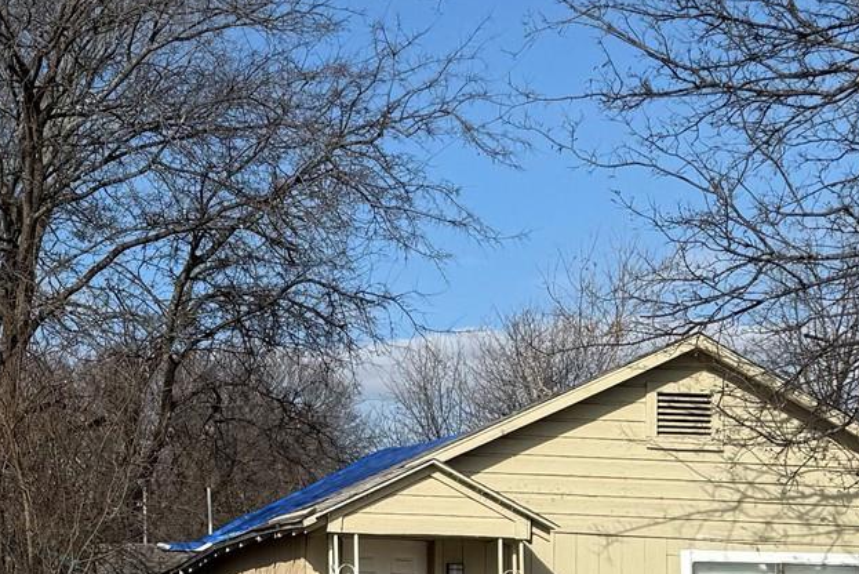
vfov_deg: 16.5
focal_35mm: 82
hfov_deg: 23.1
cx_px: -117
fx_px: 1957
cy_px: 469
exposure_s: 1/7353
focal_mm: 6.76
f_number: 1.78
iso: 80
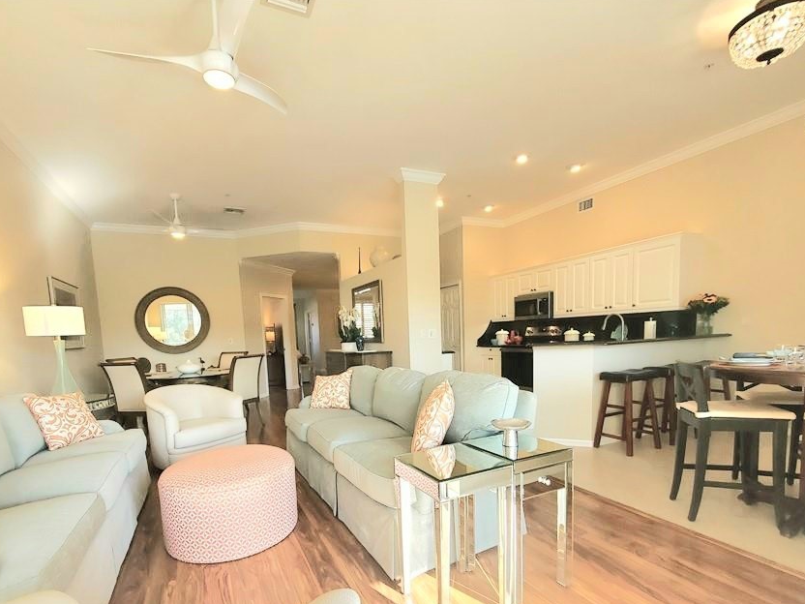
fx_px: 372
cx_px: 394
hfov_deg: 94.5
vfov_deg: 77.1
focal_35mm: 16
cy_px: 368
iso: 100
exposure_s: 1/120
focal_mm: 1.8
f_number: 2.2
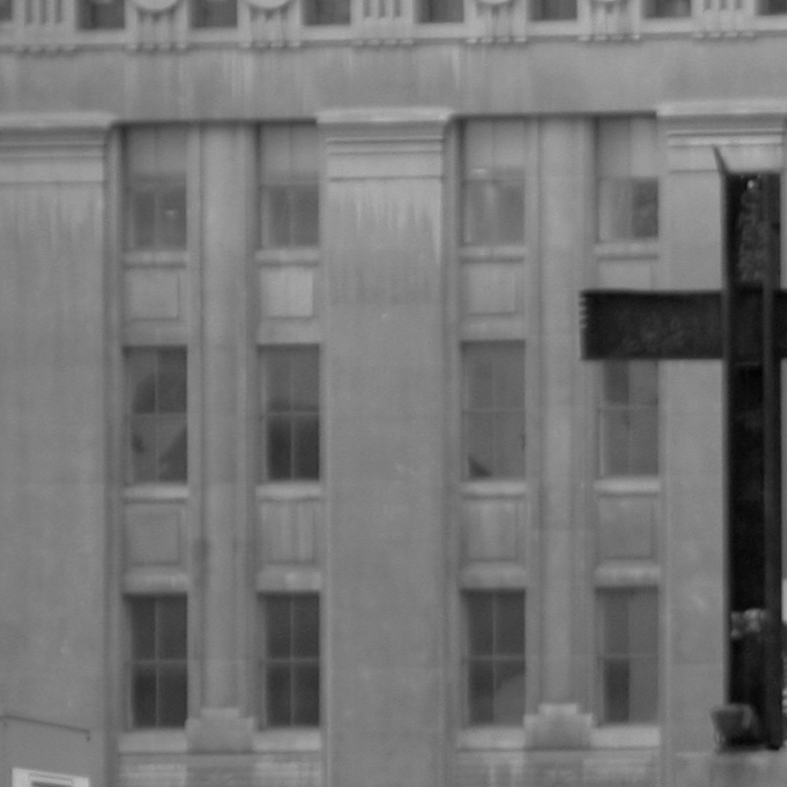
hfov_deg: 3.4
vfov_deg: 3.4
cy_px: 844
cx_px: 1172
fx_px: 13144
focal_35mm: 511
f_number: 4
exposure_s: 1/106
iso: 100
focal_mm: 48.5
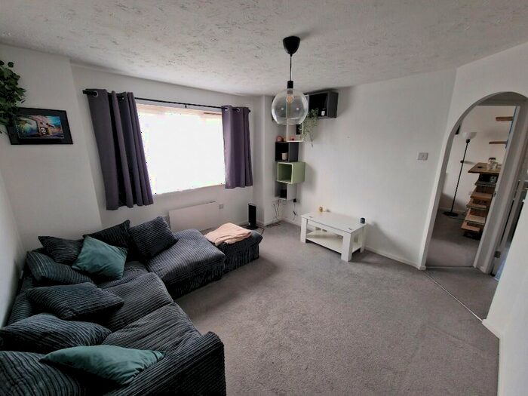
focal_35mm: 13
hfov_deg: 106.2
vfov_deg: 89.9
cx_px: 264
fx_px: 198
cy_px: 198
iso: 100
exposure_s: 1/50
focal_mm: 2.2
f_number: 2.2
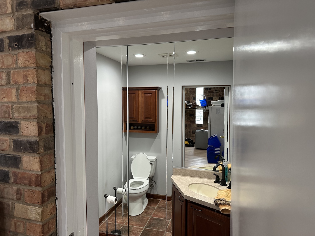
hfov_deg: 71.6
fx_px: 218
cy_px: 118
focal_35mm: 24
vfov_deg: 56.8
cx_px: 158
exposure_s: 1/60
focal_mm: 6.86
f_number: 1.78
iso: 125
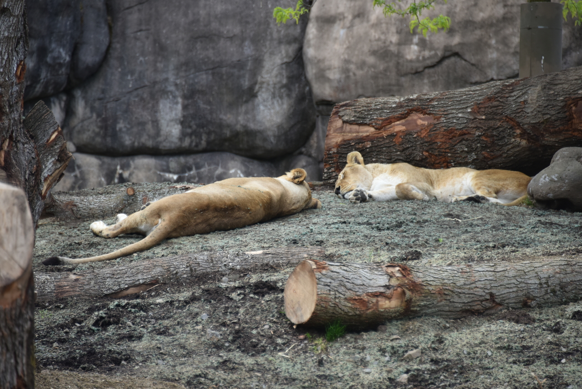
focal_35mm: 230
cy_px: 194
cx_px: 291
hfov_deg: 8.9
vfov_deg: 6.0
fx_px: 3719
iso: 400
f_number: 5.6
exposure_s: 1/500
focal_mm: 230
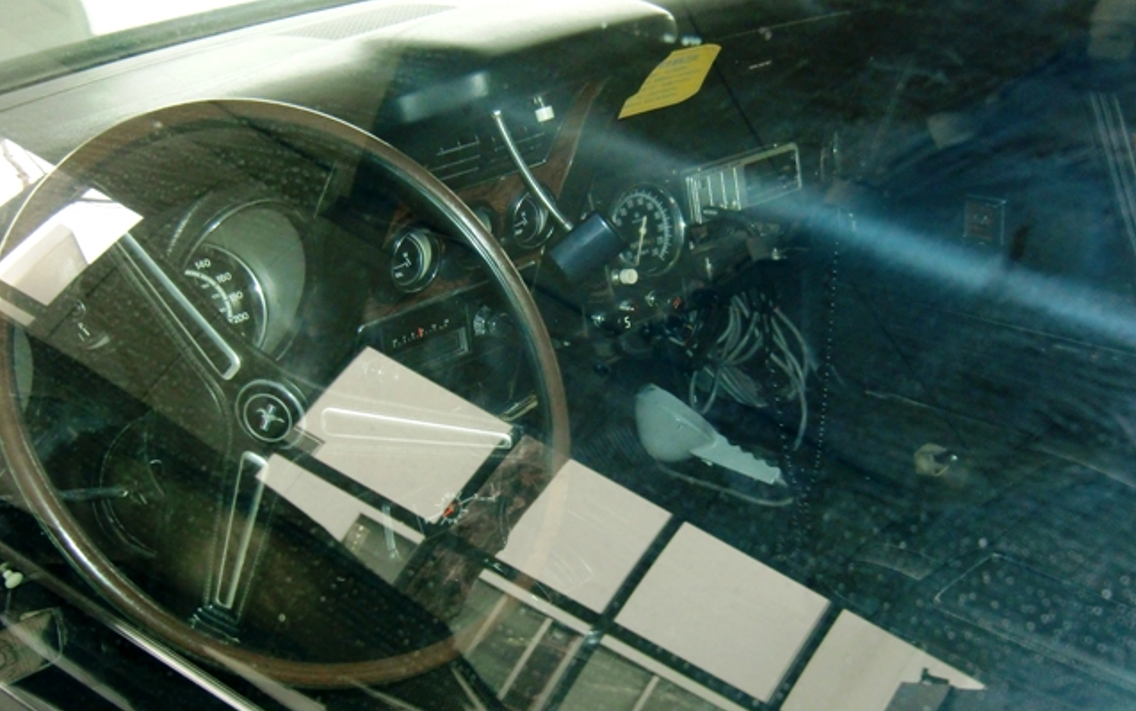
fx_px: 1548
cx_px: 568
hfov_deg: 40.3
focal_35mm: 50
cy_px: 335
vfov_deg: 25.8
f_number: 4
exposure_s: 1/60
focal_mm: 8.4
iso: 250
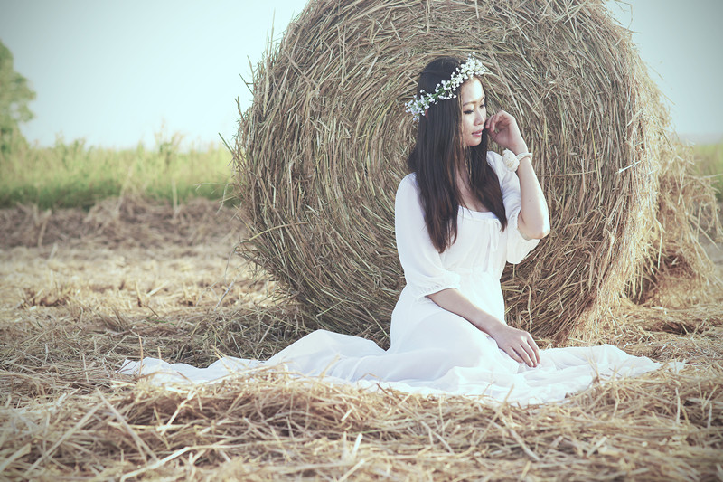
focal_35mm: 85
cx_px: 362
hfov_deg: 23.9
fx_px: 1707
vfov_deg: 16.1
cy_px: 241
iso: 100
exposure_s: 1/100
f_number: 4
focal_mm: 85
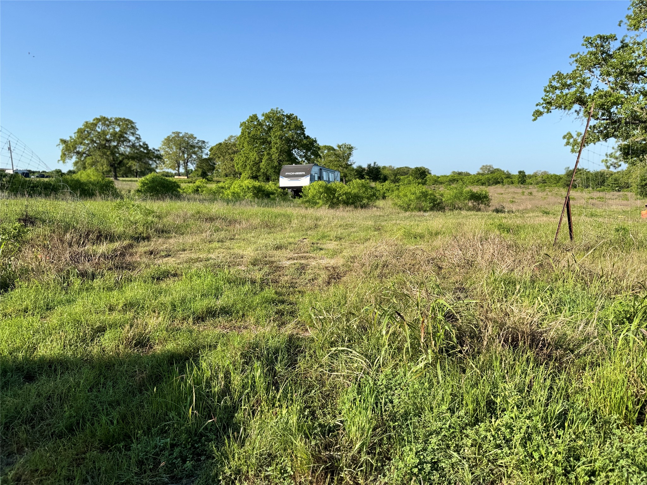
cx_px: 324
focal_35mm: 24
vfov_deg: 56.8
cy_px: 242
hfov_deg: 71.6
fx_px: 449
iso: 80
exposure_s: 1/3597
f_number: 1.78
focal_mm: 6.76
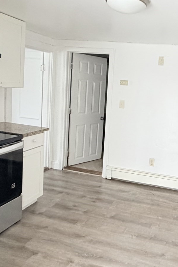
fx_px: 245
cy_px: 114
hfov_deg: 38.0
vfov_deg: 57.0
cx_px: 150
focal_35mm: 33
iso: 320
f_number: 2.2
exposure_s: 1/73
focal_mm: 2.22
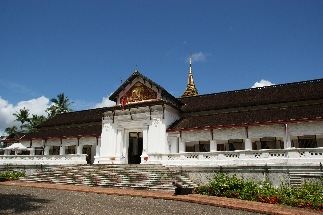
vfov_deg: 50.4
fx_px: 229
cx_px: 162
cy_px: 108
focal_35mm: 26
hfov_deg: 70.5
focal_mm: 17
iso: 100
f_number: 9
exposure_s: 1/320
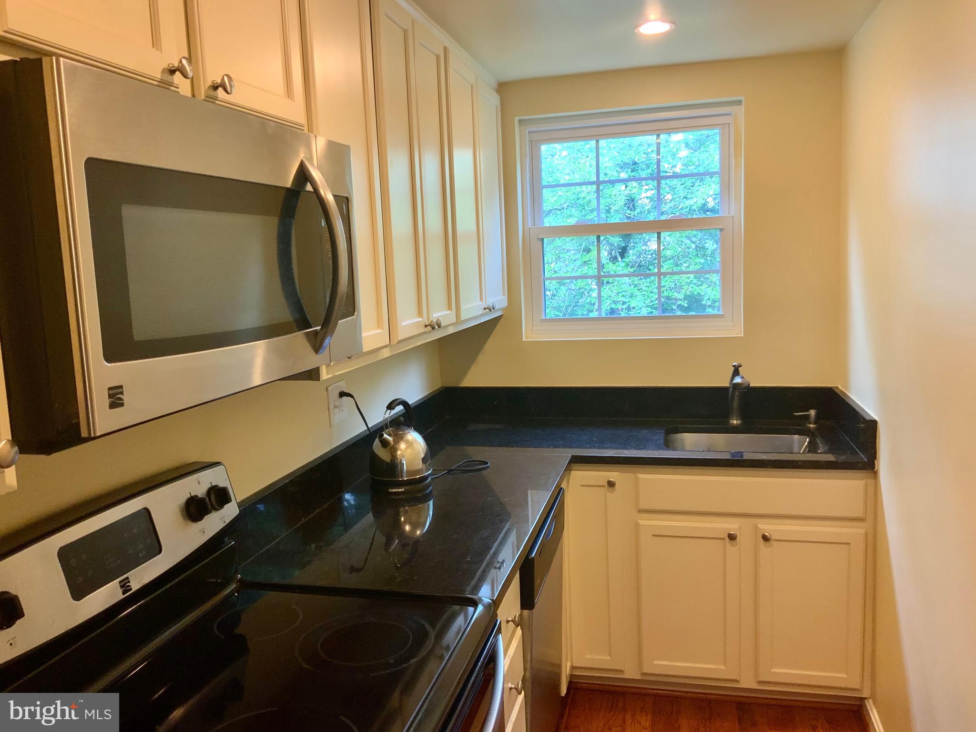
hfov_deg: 61.7
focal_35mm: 29
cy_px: 366
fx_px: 818
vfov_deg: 48.2
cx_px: 488
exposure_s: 1/60
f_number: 1.8
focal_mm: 3
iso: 125
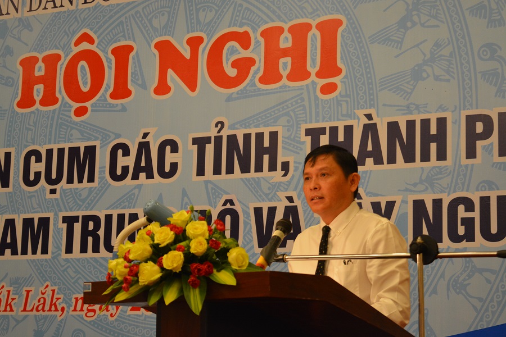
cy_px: 168
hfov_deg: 26.0
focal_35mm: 78
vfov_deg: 17.5
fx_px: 1096
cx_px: 253
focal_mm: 52
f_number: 5.6
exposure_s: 1/50
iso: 1600
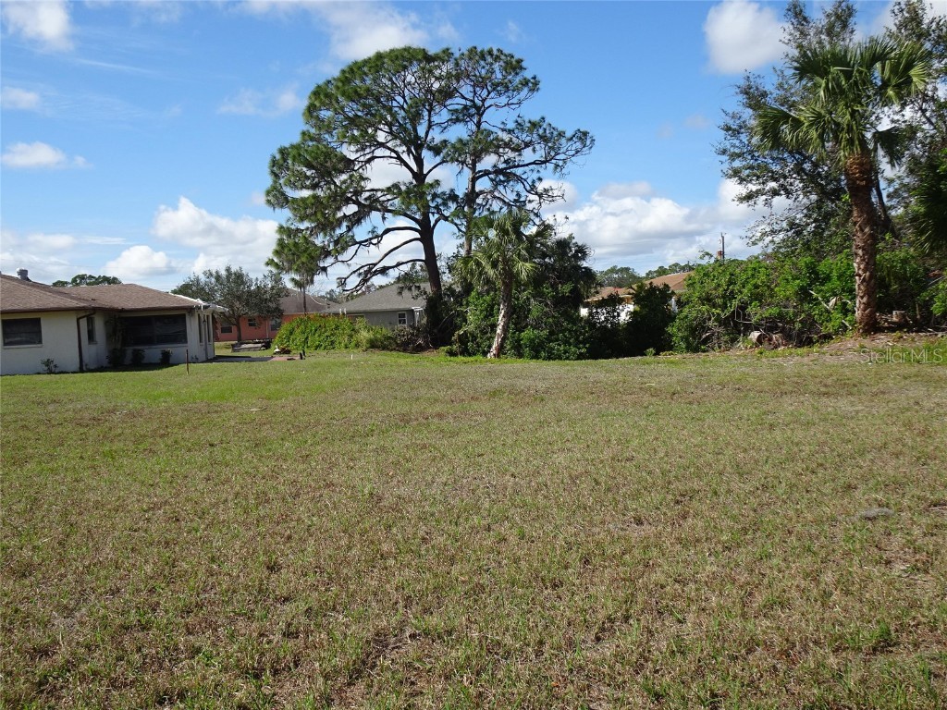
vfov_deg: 41.8
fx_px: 930
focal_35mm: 34
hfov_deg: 54.0
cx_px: 474
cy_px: 355
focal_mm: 5.79
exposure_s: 1/800
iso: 80
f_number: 4
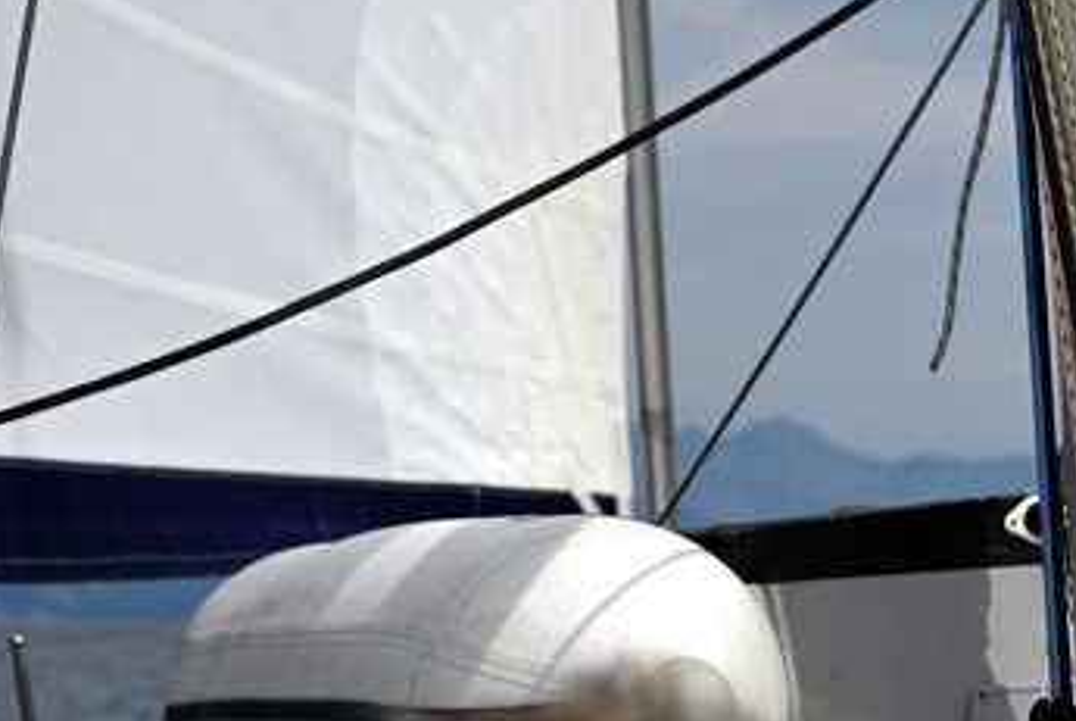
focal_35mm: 220
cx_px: 565
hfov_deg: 9.3
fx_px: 6584
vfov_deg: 6.2
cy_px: -78
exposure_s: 1/1000
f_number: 8
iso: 100
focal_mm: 80
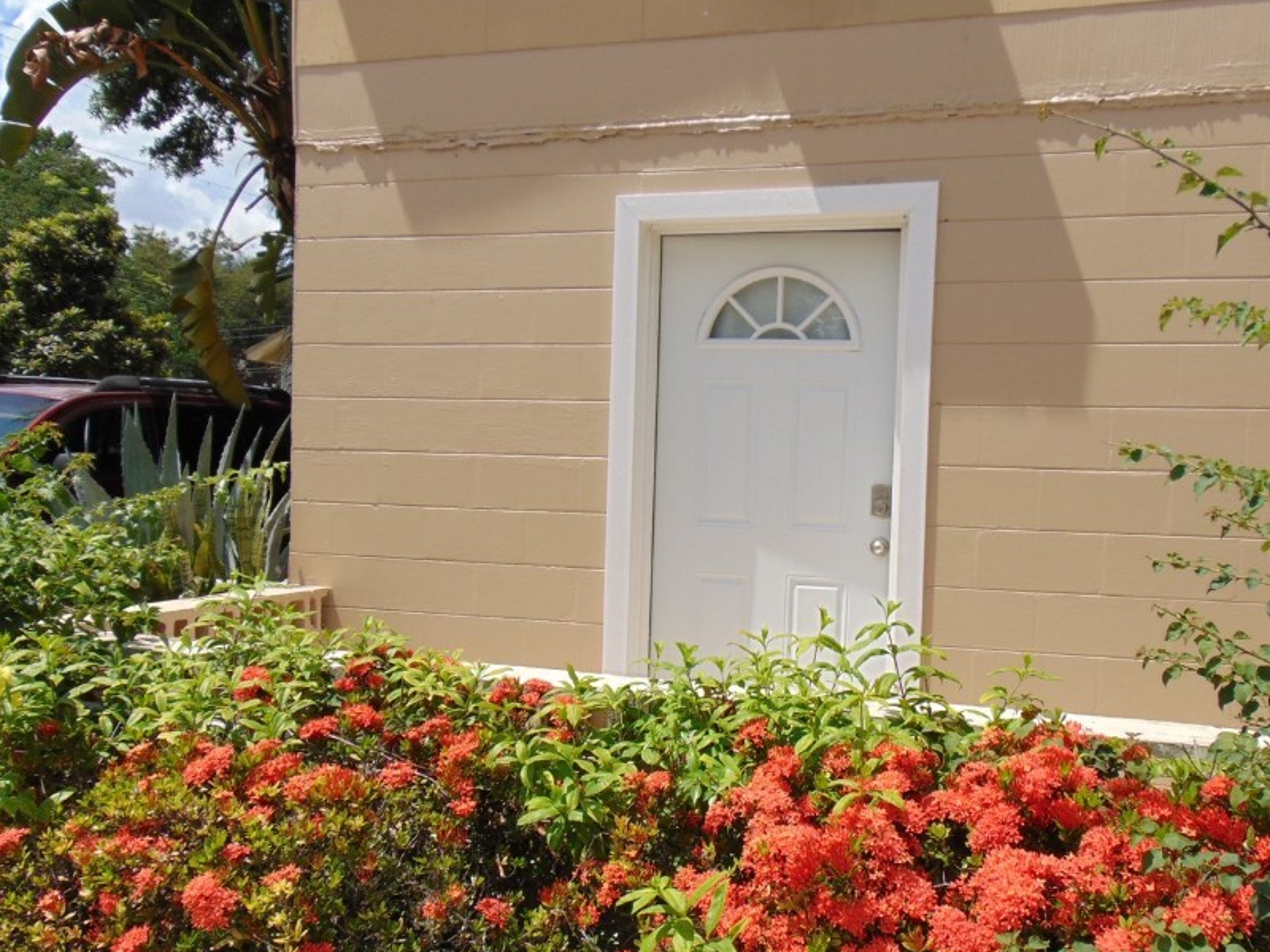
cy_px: 539
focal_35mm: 32
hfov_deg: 56.7
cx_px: 710
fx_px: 1174
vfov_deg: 44.1
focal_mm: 4.5
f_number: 7.7
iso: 80
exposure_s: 1/250
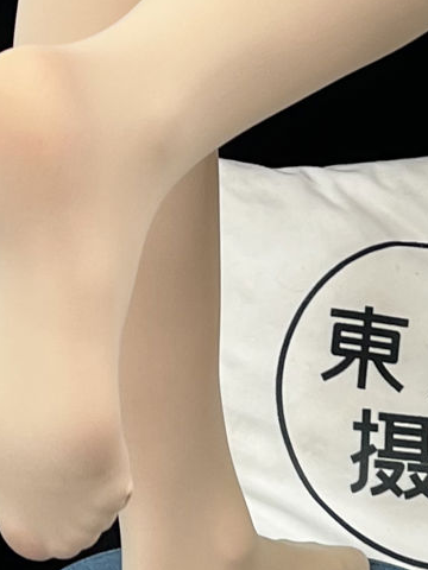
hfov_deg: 11.4
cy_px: 222
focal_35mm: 130
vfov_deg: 15.2
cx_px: 133
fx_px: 2143
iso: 125
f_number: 1.5
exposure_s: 1/100
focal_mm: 5.7
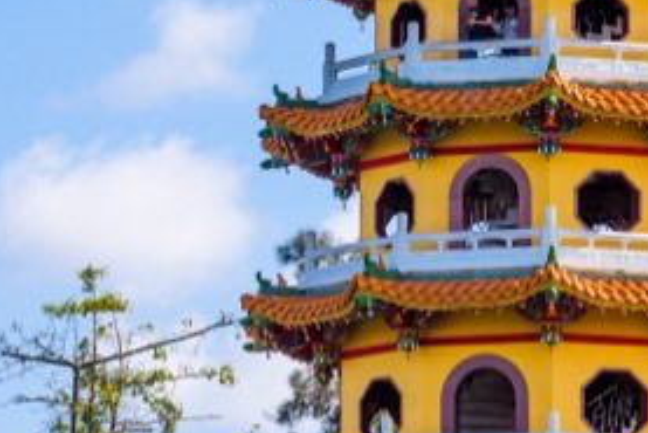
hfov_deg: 6.1
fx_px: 5997
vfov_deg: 4.1
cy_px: 428
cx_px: 840
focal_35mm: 333
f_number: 8
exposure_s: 1/200
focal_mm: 66
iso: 64
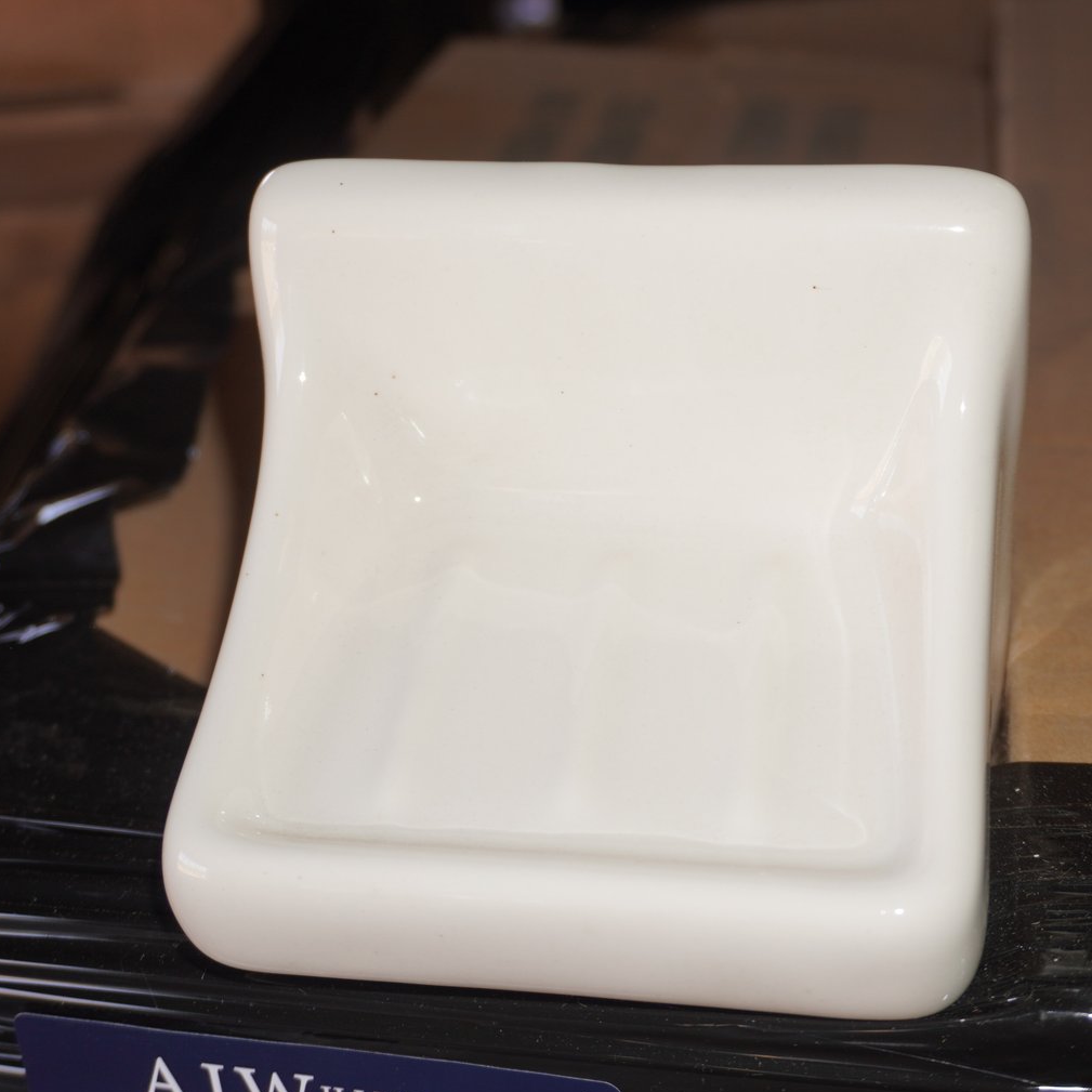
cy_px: 527
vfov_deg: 31.8
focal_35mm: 54
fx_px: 1917
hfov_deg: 31.8
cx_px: 617
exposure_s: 1/60
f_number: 4.5
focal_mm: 25
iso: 100
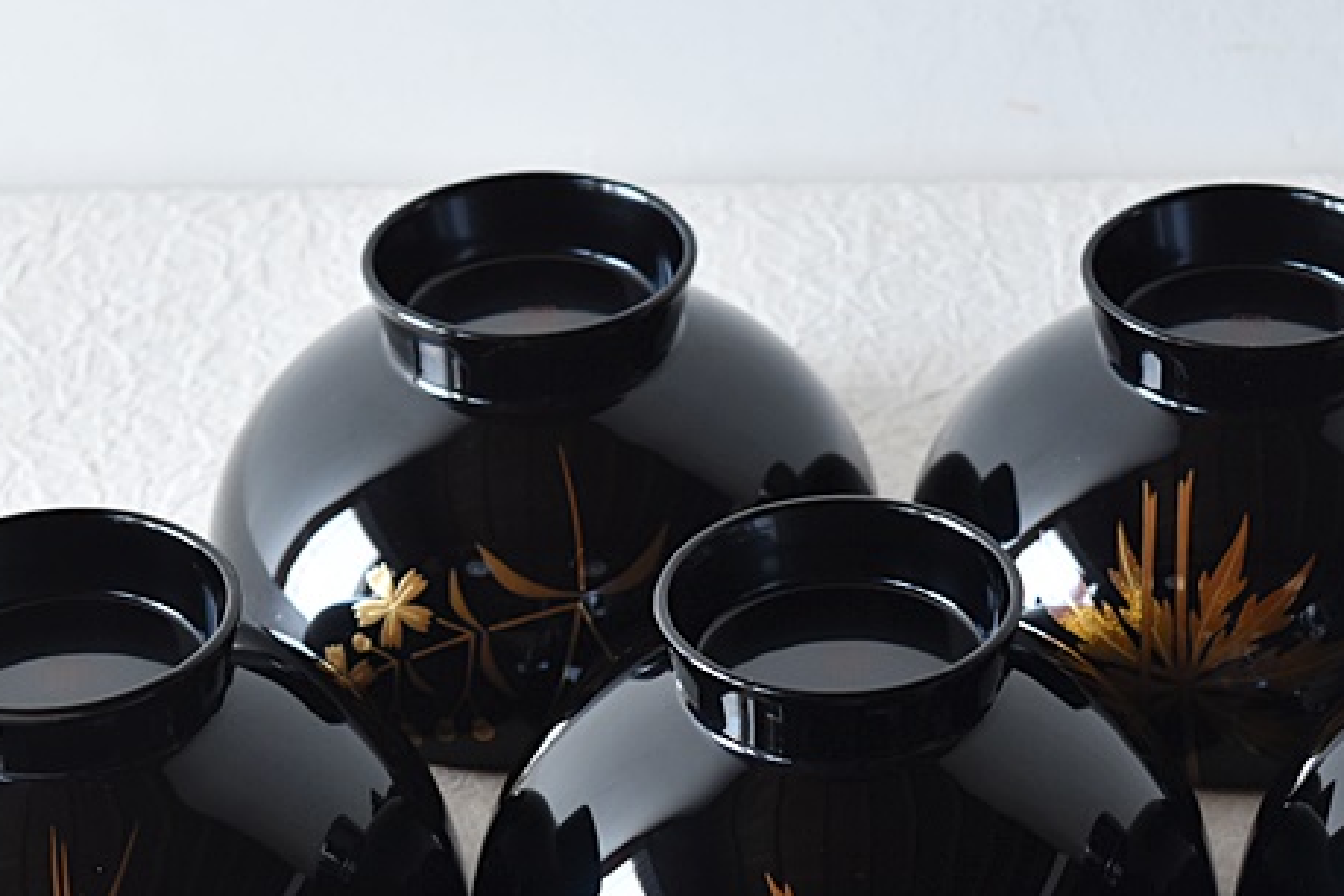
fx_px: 5371
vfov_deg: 9.5
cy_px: 766
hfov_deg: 14.2
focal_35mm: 144
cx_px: 870
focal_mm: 55
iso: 800
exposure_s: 1/8
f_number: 5.6
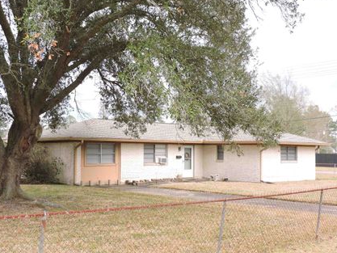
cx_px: 168
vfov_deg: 30.3
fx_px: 467
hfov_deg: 39.6
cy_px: 133
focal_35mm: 48
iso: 320
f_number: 3.3
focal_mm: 7.1
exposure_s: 1/640
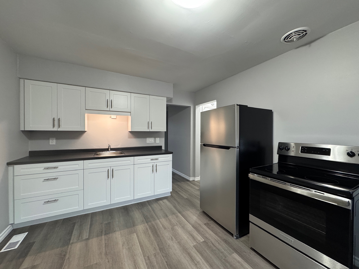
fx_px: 145
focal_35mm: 14
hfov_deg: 102.1
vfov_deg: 85.7
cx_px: 180
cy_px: 134
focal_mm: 2.22
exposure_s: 1/60
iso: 250
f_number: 2.2
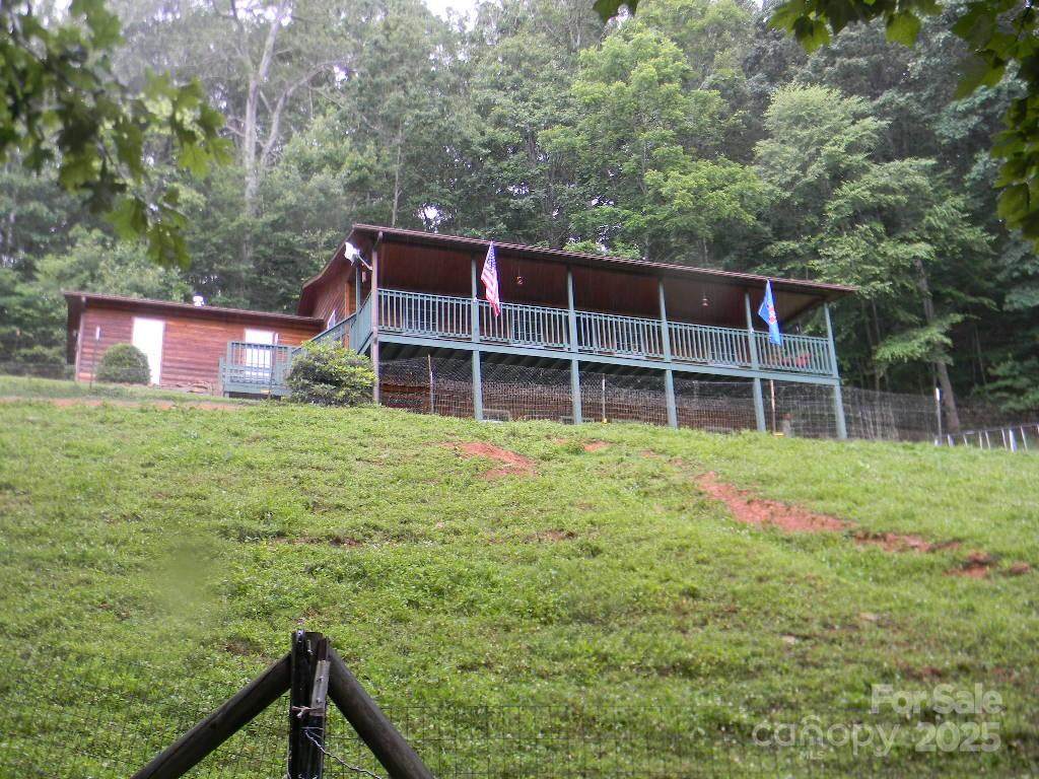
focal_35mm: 36
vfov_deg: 39.7
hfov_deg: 51.4
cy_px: 390
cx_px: 520
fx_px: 1081
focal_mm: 6.4
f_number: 3.7
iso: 82
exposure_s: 1/30
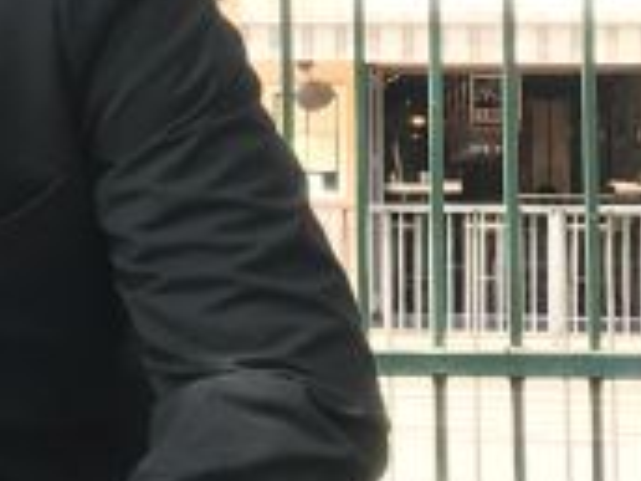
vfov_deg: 9.1
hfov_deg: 10.5
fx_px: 3018
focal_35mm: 163
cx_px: -891
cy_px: 56
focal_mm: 3.99
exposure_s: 1/193
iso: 20
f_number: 1.8
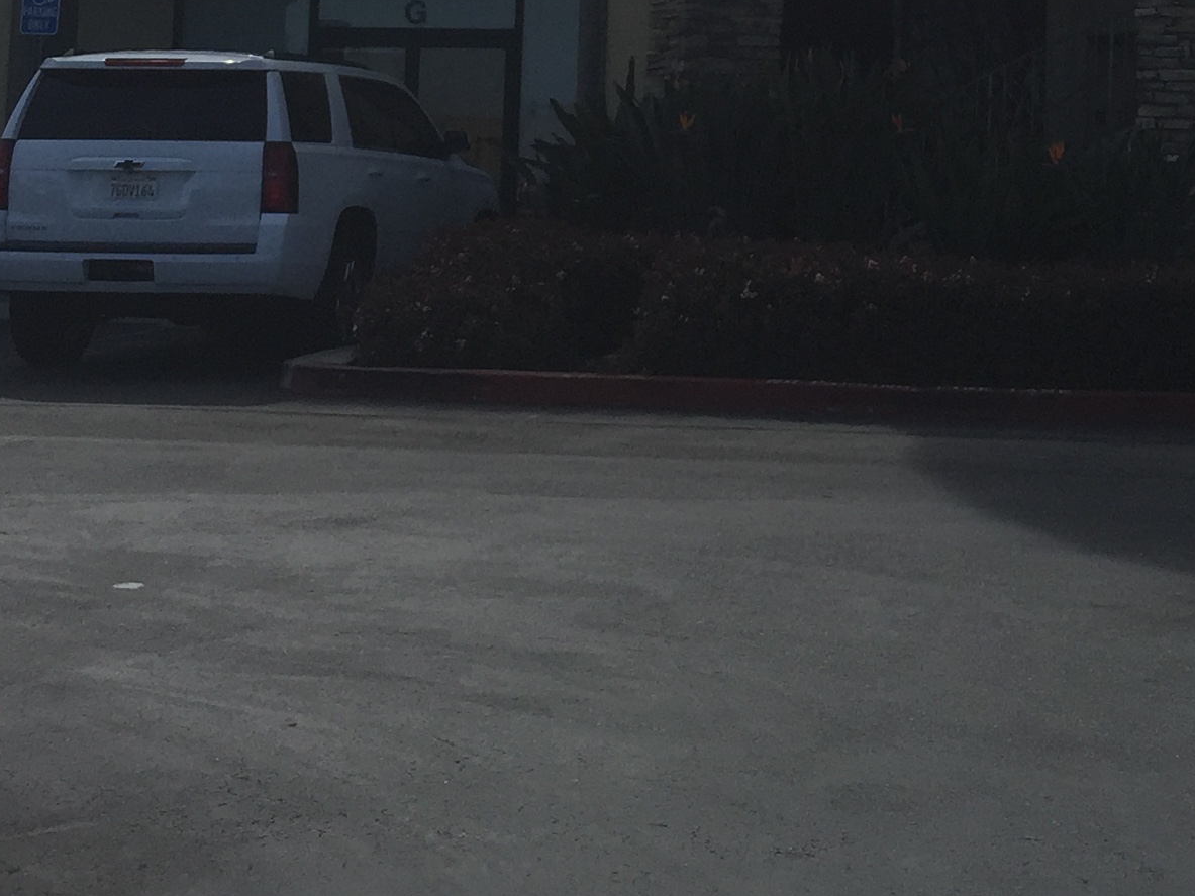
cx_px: 945
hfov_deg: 24.1
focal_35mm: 80
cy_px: -208
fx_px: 2761
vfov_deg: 17.5
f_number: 2.2
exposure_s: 1/3049
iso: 32
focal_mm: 4.15
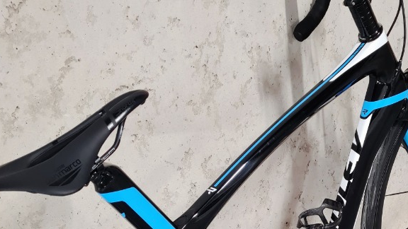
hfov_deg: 35.1
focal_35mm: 59
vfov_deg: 19.2
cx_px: 275
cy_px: 277
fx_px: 638
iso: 400
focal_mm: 5.4
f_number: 1.8
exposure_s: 1/50
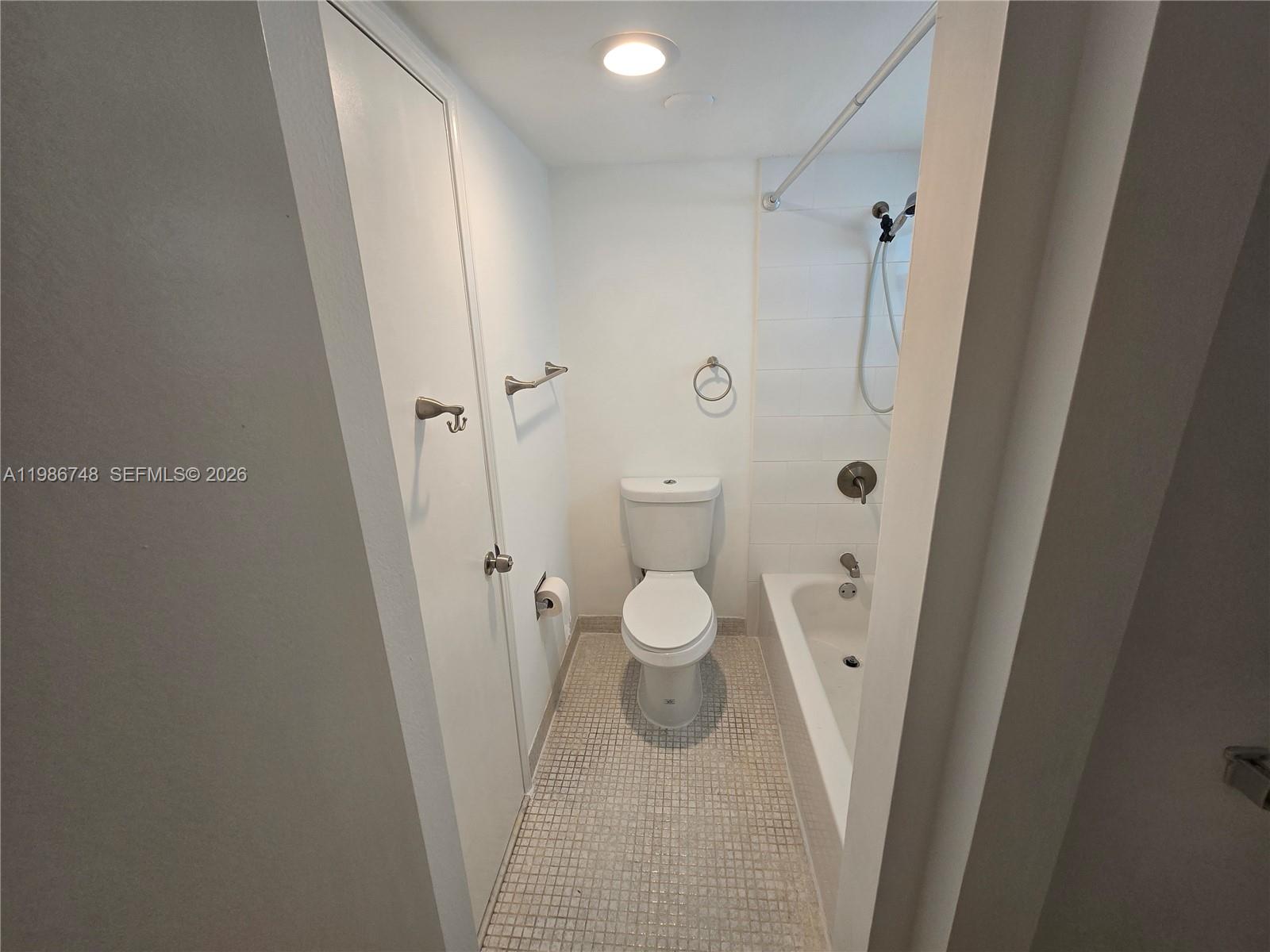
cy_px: 476
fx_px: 477
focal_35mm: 13
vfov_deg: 89.9
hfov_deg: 106.2
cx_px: 635
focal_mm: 2.2
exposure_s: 1/60
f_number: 2.2
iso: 80
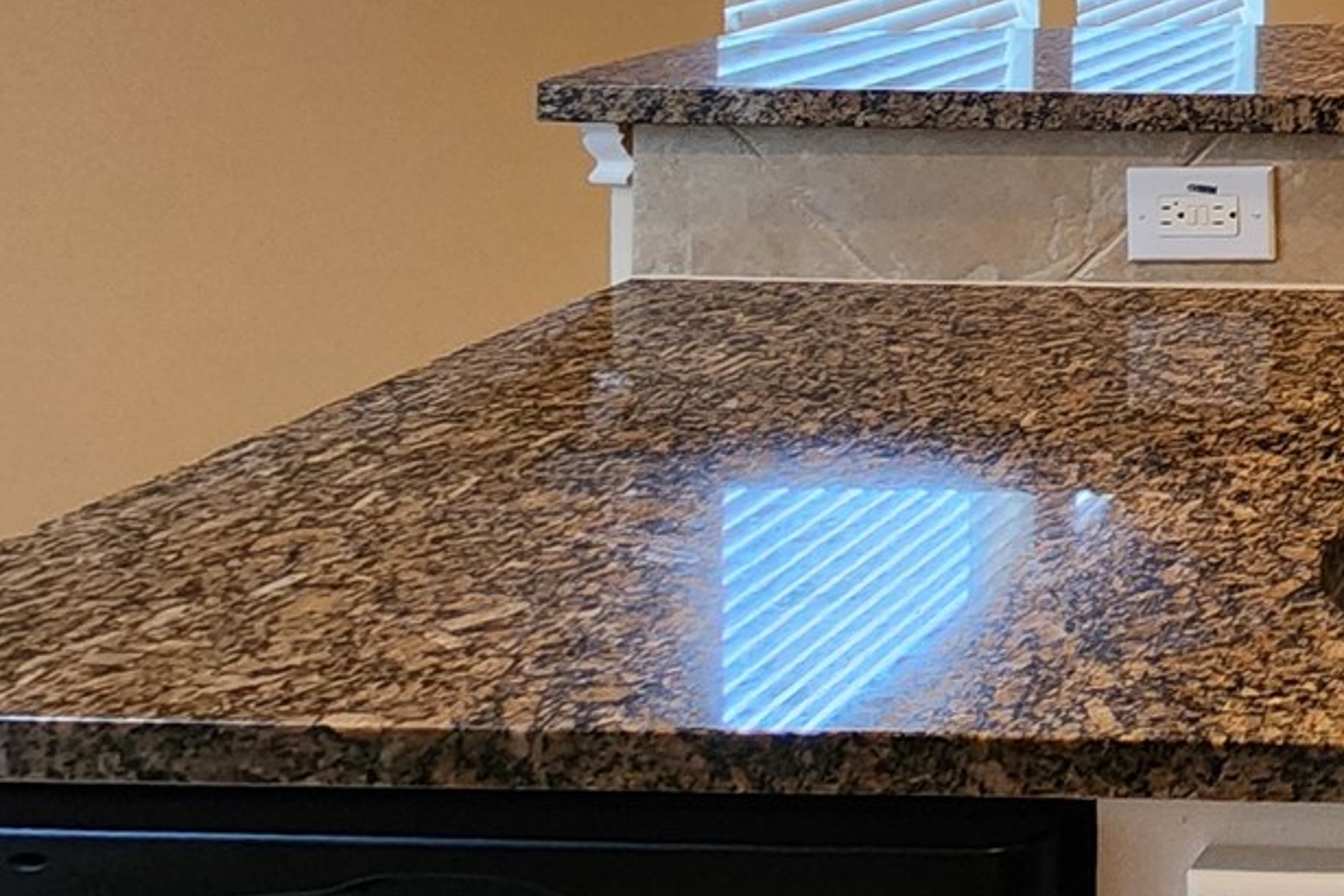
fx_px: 1680
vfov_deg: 25.2
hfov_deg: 27.7
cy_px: -313
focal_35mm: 45
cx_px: 2061
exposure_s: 1/60
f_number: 2.2
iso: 400
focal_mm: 2.2
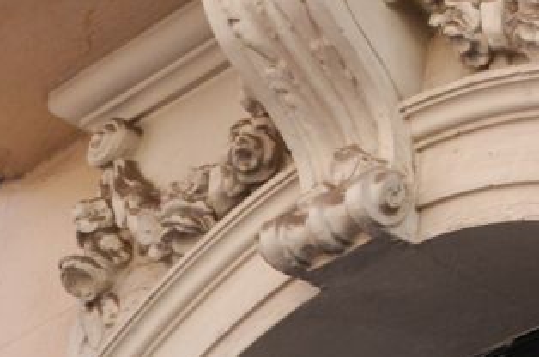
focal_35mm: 137
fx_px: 2047
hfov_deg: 14.3
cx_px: 735
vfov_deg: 9.9
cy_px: 3
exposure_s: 1/320
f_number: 9
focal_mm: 28
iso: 500
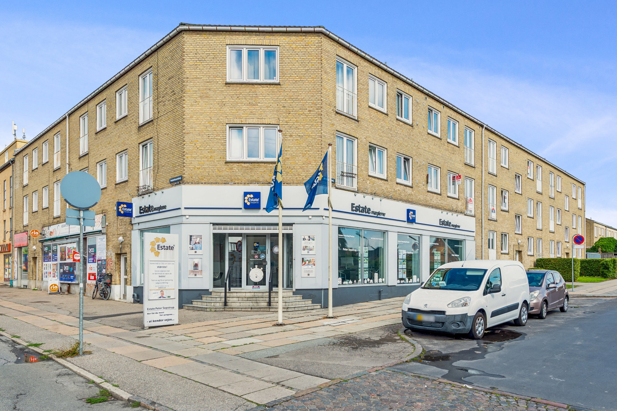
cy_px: 271
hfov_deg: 69.3
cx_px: 325
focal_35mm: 26
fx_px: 446
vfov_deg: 48.8
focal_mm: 18
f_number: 9
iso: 200
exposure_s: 1/200
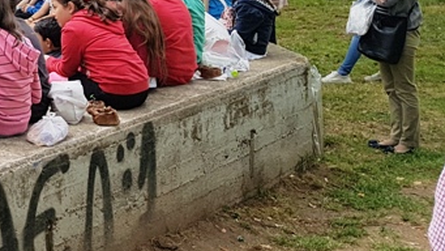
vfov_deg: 13.3
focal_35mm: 85
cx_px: -134
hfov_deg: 22.4
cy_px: -150
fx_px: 1003
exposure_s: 1/1656
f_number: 1.7
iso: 40
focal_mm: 4.2
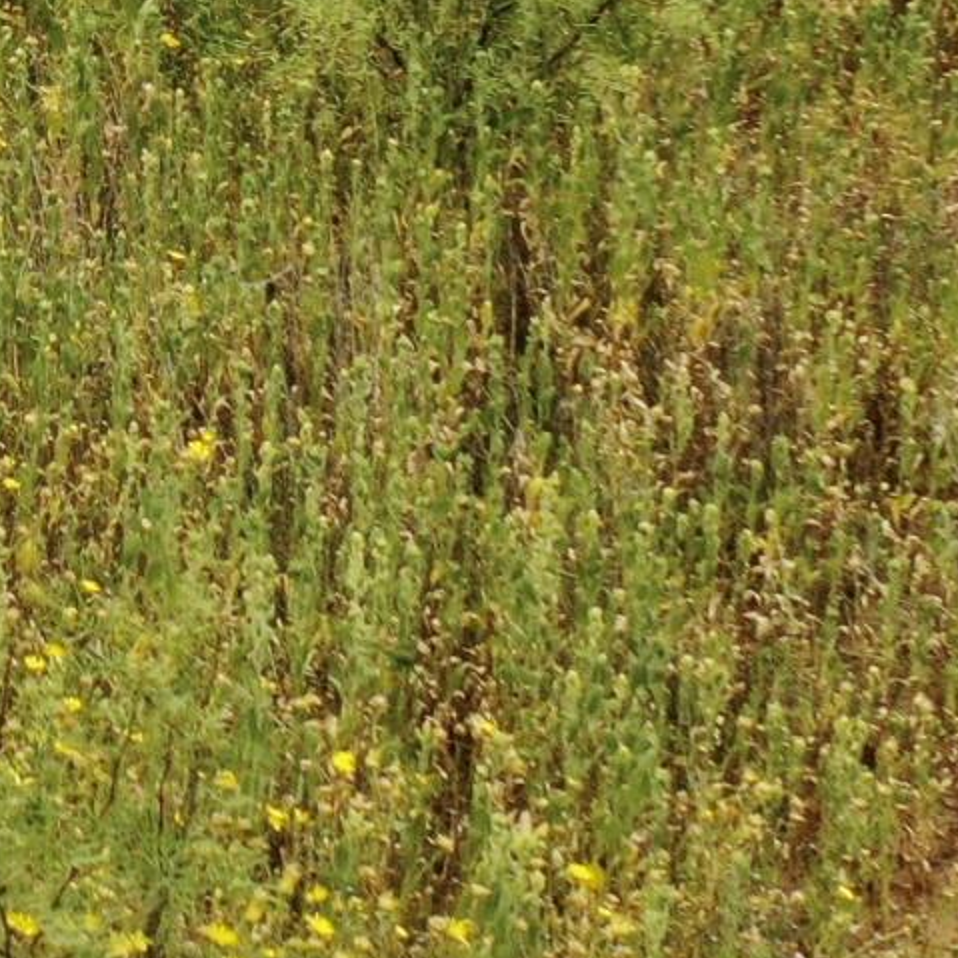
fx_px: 4665
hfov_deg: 11.3
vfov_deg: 11.2
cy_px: -512
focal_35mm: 149
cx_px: -442
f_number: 2.8
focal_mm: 10.26
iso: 100
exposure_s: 1/2500
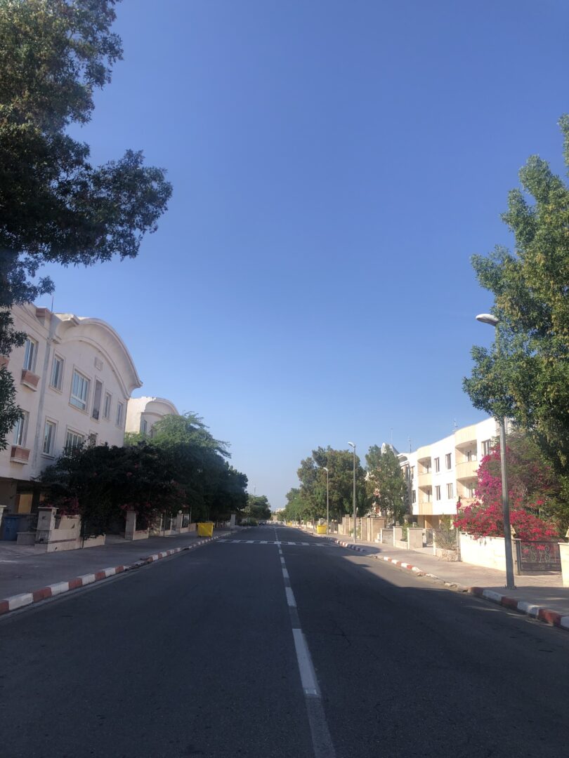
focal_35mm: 28
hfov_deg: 49.7
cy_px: 379
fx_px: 614
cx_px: 284
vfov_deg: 63.4
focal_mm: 4
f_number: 1.8
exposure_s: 1/1263
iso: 20
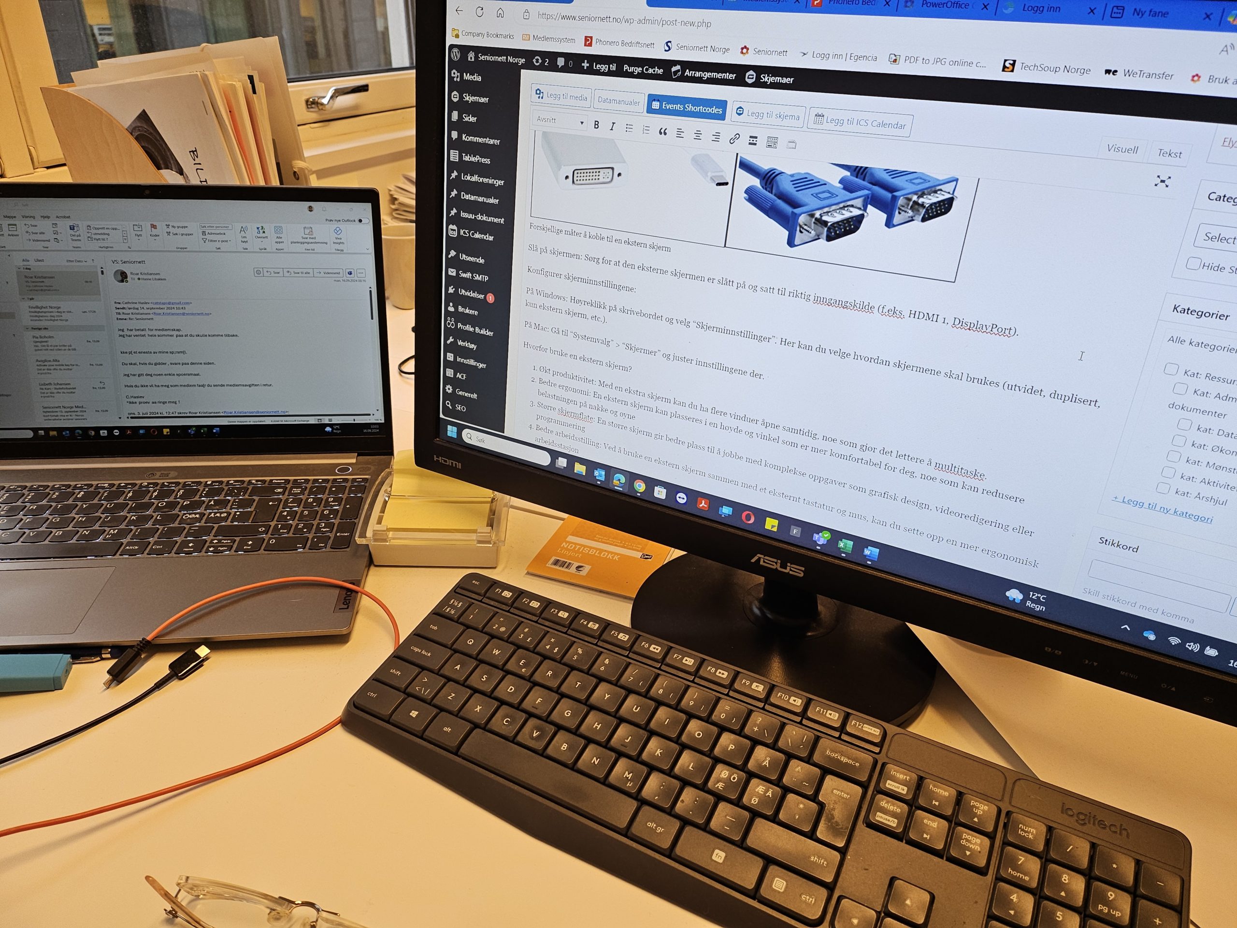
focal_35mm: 24
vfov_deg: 56.8
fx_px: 858
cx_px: 618
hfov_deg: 71.6
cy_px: 464
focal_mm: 5
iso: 100
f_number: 1.8
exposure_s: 1/100
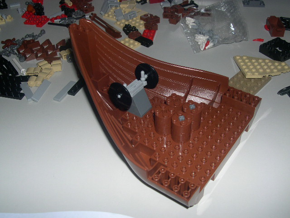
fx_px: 318
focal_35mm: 38
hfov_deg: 49.0
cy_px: 109
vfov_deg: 37.7
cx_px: 145
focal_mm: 8
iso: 100
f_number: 7.6
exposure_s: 1/60
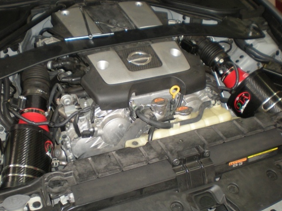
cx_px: 143
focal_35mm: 47
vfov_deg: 30.8
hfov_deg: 40.4
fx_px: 383
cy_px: 121
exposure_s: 1/60
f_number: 3.1
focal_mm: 6.3
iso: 172
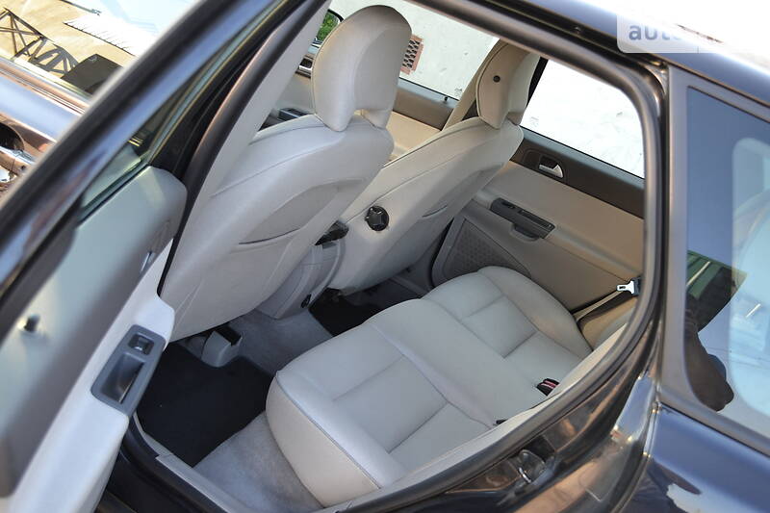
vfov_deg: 36.9
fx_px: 770
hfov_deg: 53.1
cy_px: 256
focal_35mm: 36
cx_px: 385
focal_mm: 24
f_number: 5
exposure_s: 1/100
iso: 400
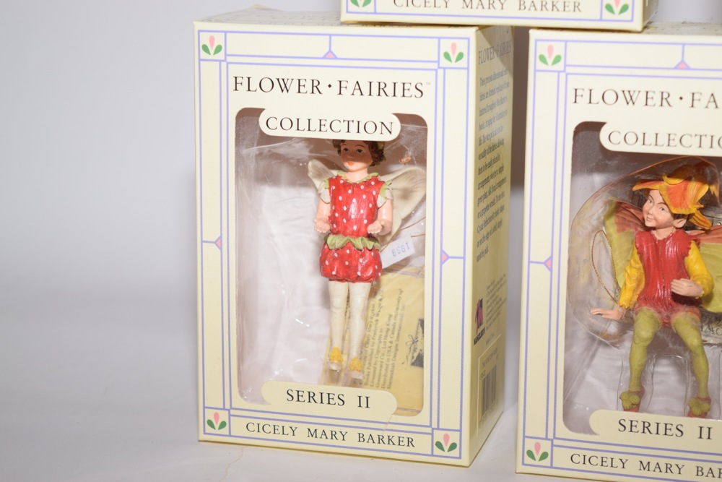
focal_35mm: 82
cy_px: 241
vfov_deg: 16.6
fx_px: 1655
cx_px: 361
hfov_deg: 24.6
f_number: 5.6
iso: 280
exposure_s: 1/60
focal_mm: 55
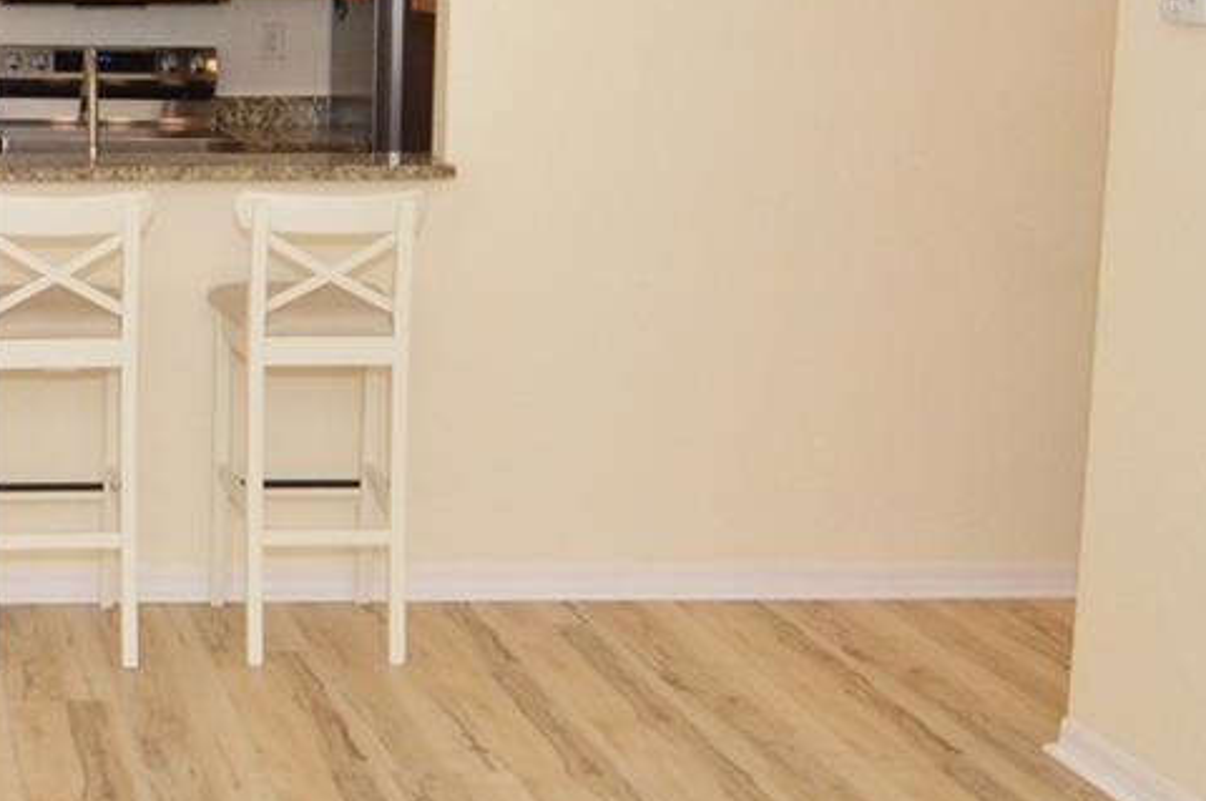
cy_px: 220
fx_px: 2008
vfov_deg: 22.4
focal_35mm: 60
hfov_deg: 29.9
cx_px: -131
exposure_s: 1/80
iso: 800
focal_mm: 12
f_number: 9
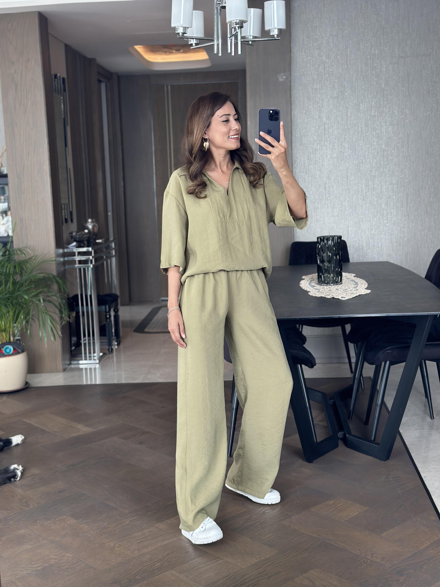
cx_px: 220
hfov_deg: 30.3
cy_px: 294
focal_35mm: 48
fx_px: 813
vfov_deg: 39.7
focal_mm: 6.86
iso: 125
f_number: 1.78
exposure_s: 1/117
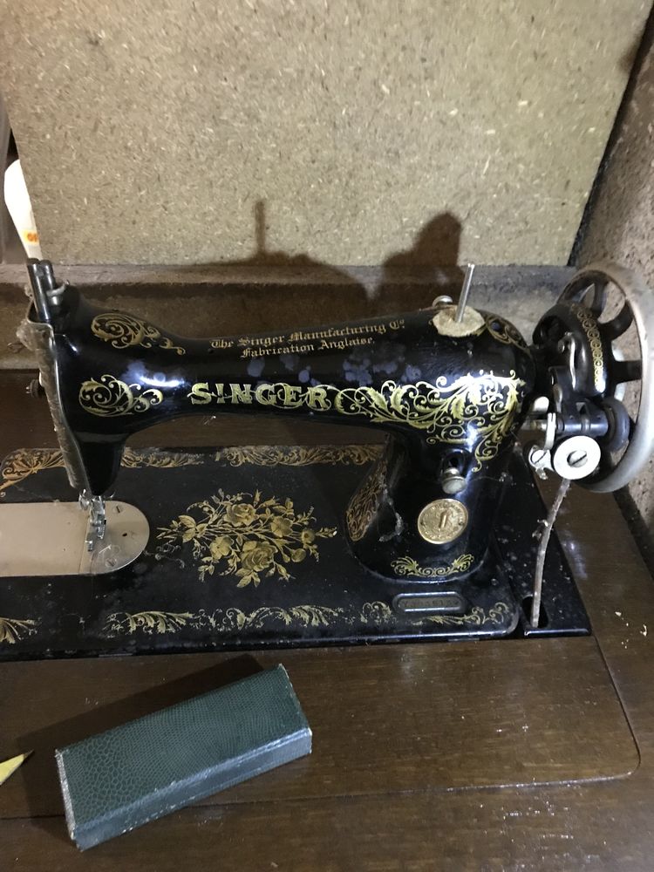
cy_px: 436
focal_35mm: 28
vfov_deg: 63.4
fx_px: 705
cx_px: 327
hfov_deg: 49.7
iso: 125
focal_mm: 3.99
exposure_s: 1/4
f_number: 1.8
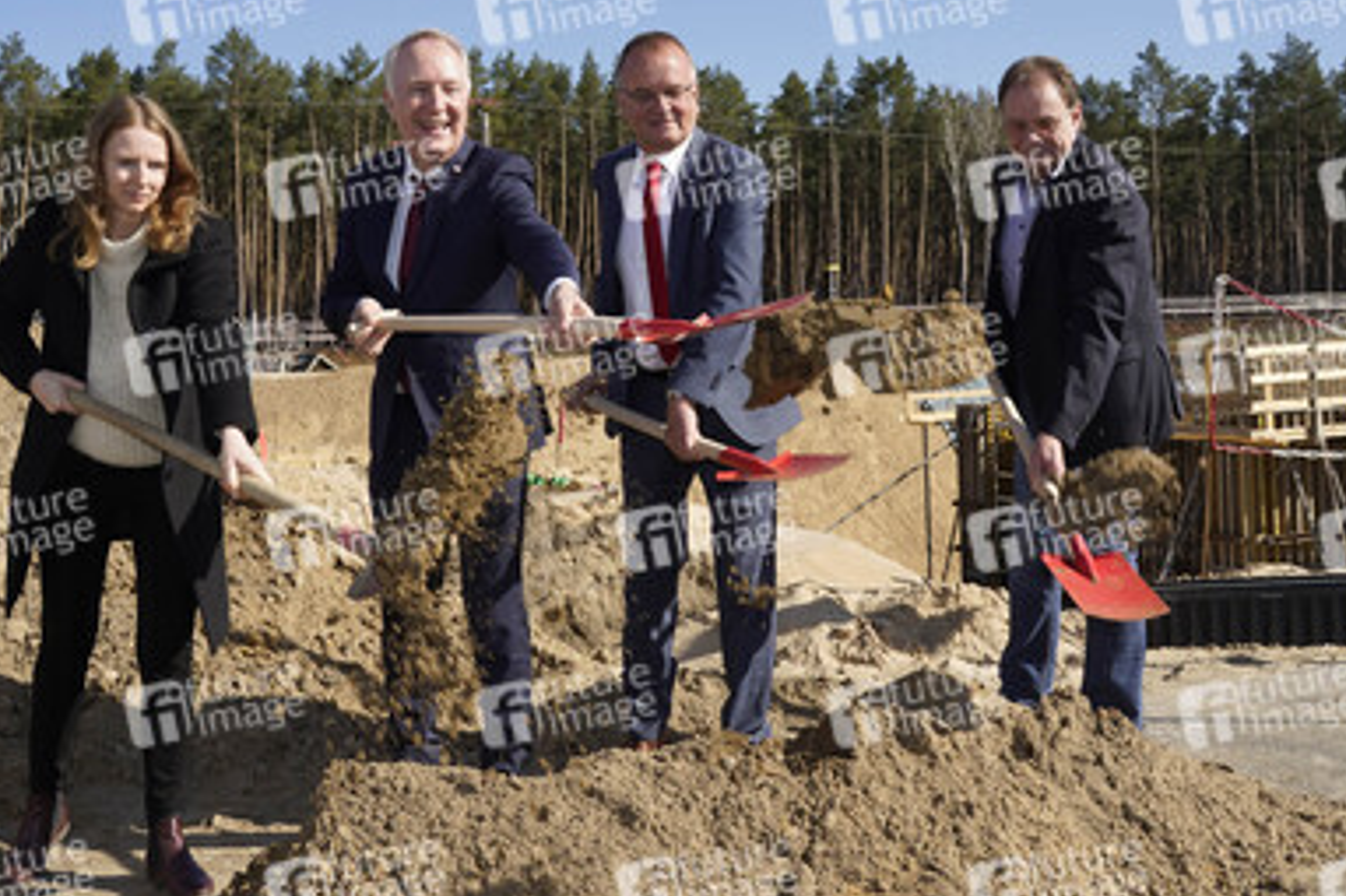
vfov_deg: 39.9
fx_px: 1233
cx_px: 613
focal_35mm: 33
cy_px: 443
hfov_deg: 57.2
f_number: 9
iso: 100
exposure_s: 1/250
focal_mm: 28
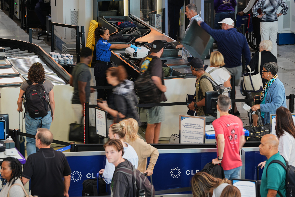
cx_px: 148
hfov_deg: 12.5
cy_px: 98
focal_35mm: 164
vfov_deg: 8.4
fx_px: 1344
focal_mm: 164
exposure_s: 1/13
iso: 320
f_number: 5.6
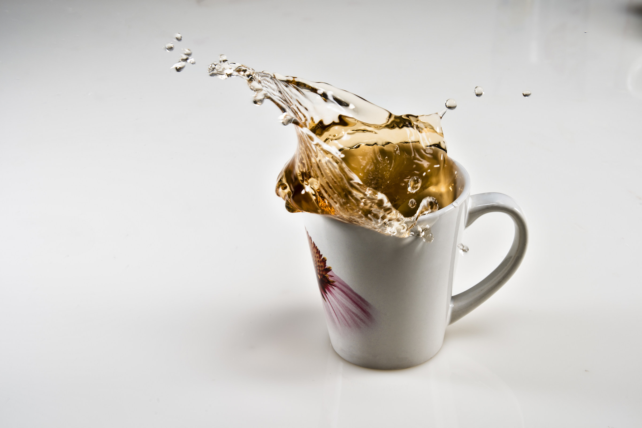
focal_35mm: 85
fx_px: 1516
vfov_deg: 16.1
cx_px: 321
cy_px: 214
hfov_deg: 23.9
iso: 100
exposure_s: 1/125
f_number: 16
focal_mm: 85
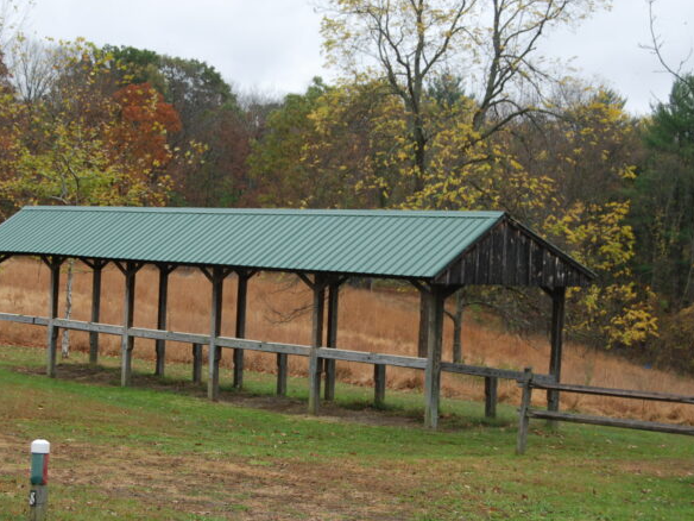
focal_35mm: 76
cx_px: 280
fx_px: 1524
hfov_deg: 25.6
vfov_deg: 19.4
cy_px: 295
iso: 200
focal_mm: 40
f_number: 5
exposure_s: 1/100
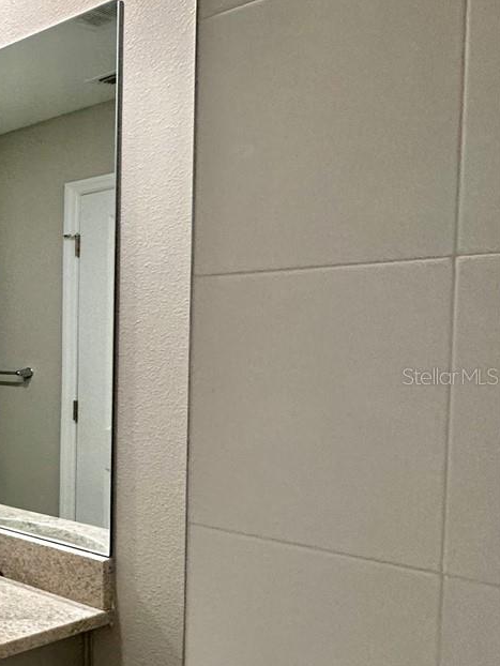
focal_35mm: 36
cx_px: -353
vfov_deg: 51.2
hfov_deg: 23.9
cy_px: 376
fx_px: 693
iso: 160
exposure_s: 1/120
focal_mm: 2.22
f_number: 2.2
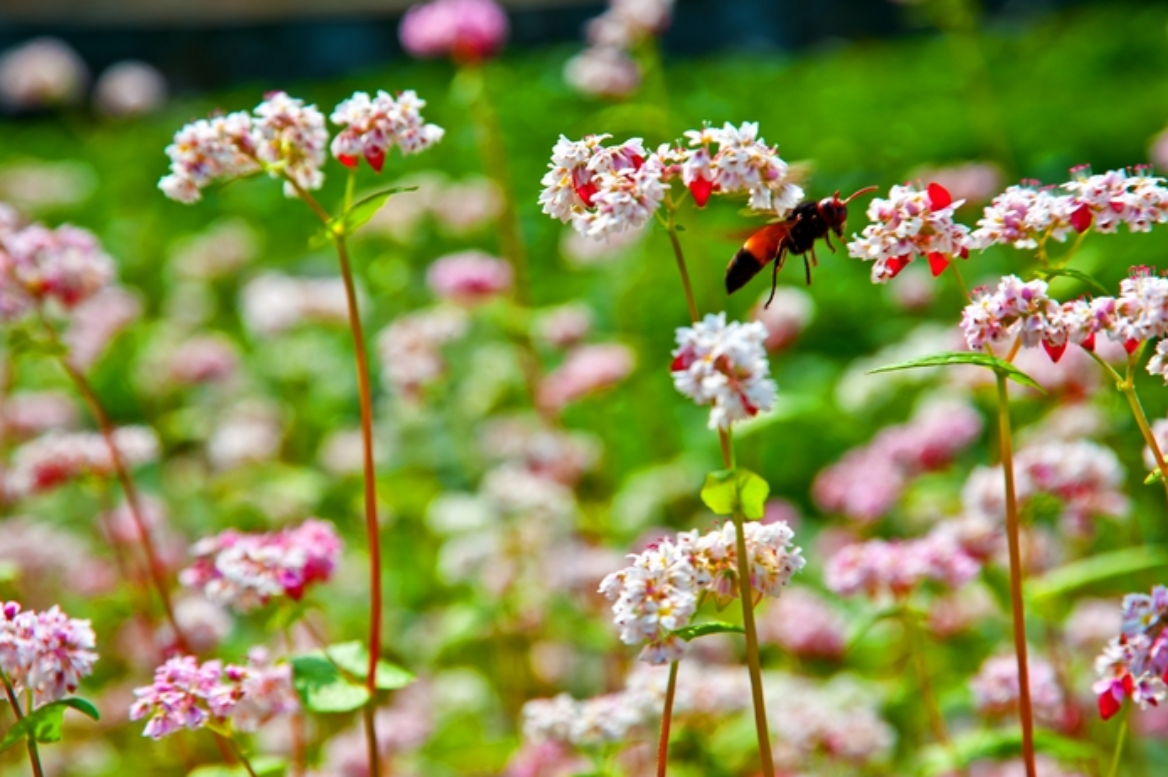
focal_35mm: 121
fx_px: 3924
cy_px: 388
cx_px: 581
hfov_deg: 16.9
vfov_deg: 11.3
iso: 200
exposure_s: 1/320
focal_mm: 120
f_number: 10
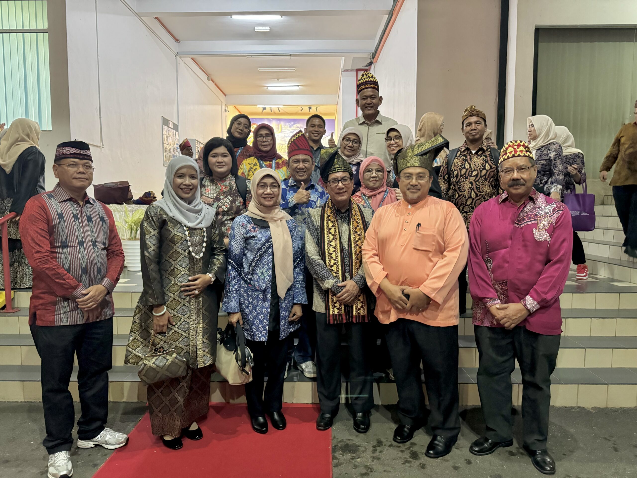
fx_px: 442
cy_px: 239
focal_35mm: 24
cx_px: 318
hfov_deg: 71.6
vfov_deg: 56.8
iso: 1000
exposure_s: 1/33
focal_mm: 6.76
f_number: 1.78
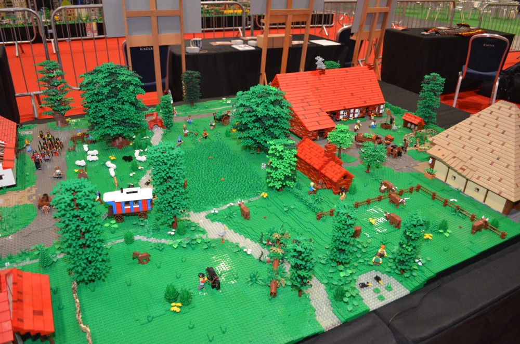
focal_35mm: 27
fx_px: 389
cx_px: 260
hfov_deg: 67.5
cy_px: 172
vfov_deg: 47.7
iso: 3200
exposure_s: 1/60
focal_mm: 18
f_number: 4
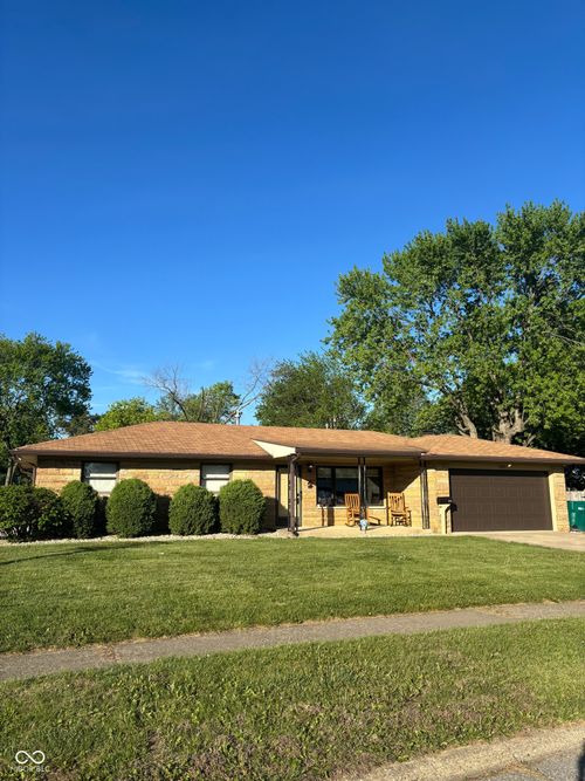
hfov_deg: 53.0
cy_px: 390
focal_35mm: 26
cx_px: 292
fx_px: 586
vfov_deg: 67.3
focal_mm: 5.96
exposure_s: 1/2451
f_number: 1.6
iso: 50
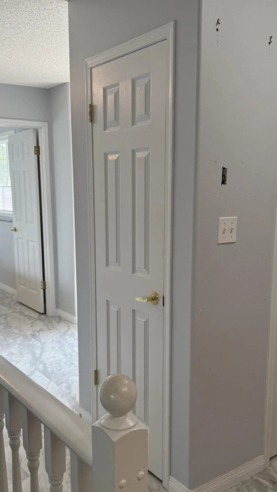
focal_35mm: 35
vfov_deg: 56.5
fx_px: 457
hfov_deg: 33.7
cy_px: 272
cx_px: 128
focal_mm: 6.76
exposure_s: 1/227
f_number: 1.78
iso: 125
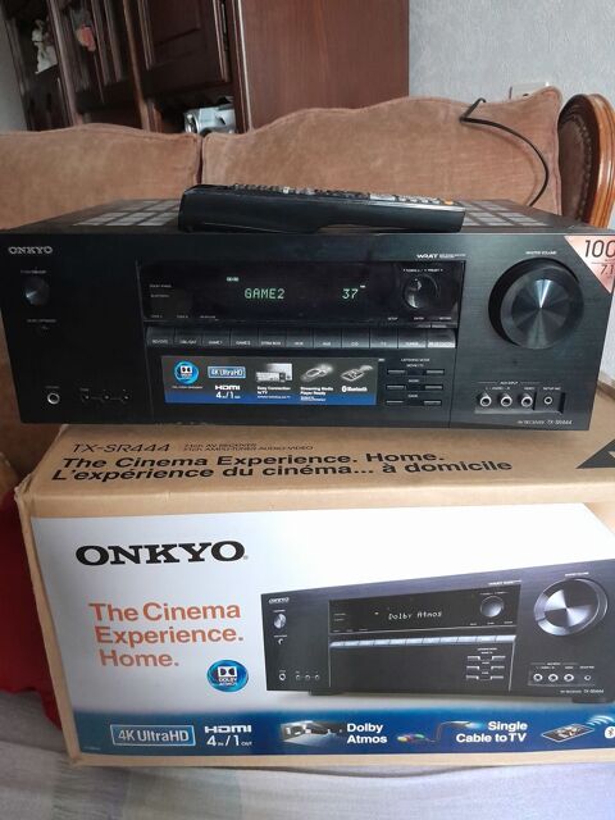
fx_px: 640
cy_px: 410
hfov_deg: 51.4
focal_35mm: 27
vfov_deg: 65.3
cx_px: 308
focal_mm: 4
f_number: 1.8
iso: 640
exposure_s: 1/25
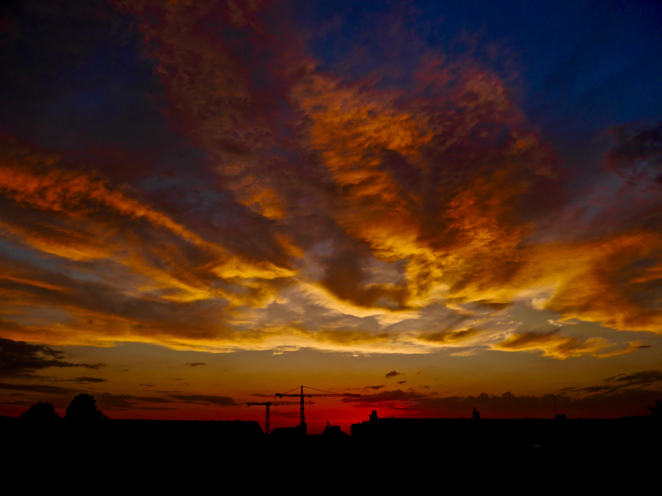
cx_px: 331
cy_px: 248
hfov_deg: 63.4
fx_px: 535
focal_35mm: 28
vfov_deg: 49.7
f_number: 5
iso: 160
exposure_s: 1/200
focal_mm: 14
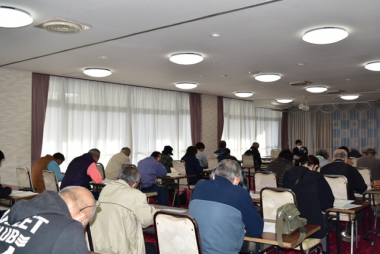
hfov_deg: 51.3
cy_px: 127
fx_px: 396
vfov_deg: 35.5
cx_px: 190
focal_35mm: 38
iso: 400
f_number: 6.3
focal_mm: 25
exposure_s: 1/160
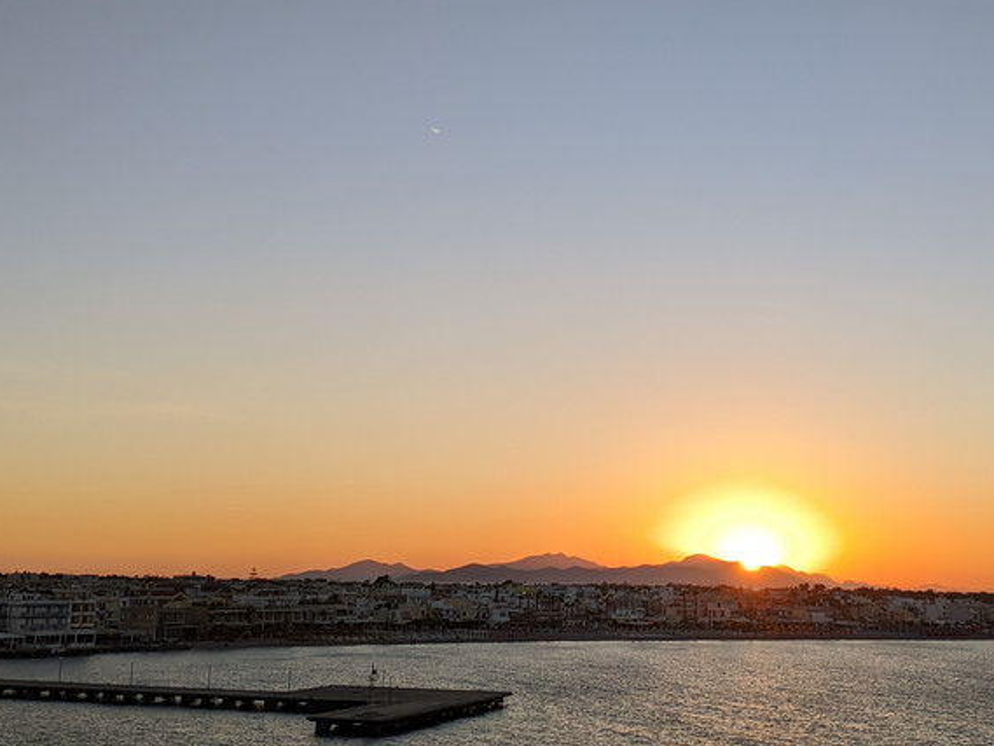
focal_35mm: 45
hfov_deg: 41.9
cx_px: 600
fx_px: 1292
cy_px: 355
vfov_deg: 32.2
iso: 97
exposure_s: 1/1292
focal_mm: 3.94
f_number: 1.9
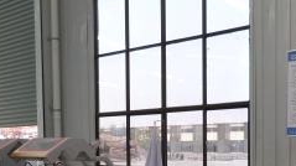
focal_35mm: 57
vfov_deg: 20.1
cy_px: 183
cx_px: 139
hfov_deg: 36.6
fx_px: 447
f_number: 3.2
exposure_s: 1/100
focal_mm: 4.5
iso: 100
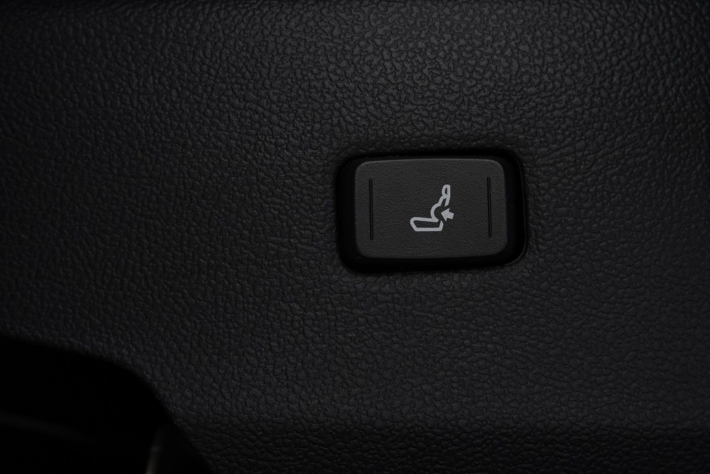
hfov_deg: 41.6
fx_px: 927
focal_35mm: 47
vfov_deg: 28.6
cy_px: 207
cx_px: 446
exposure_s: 1/10
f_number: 5
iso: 1000
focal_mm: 31
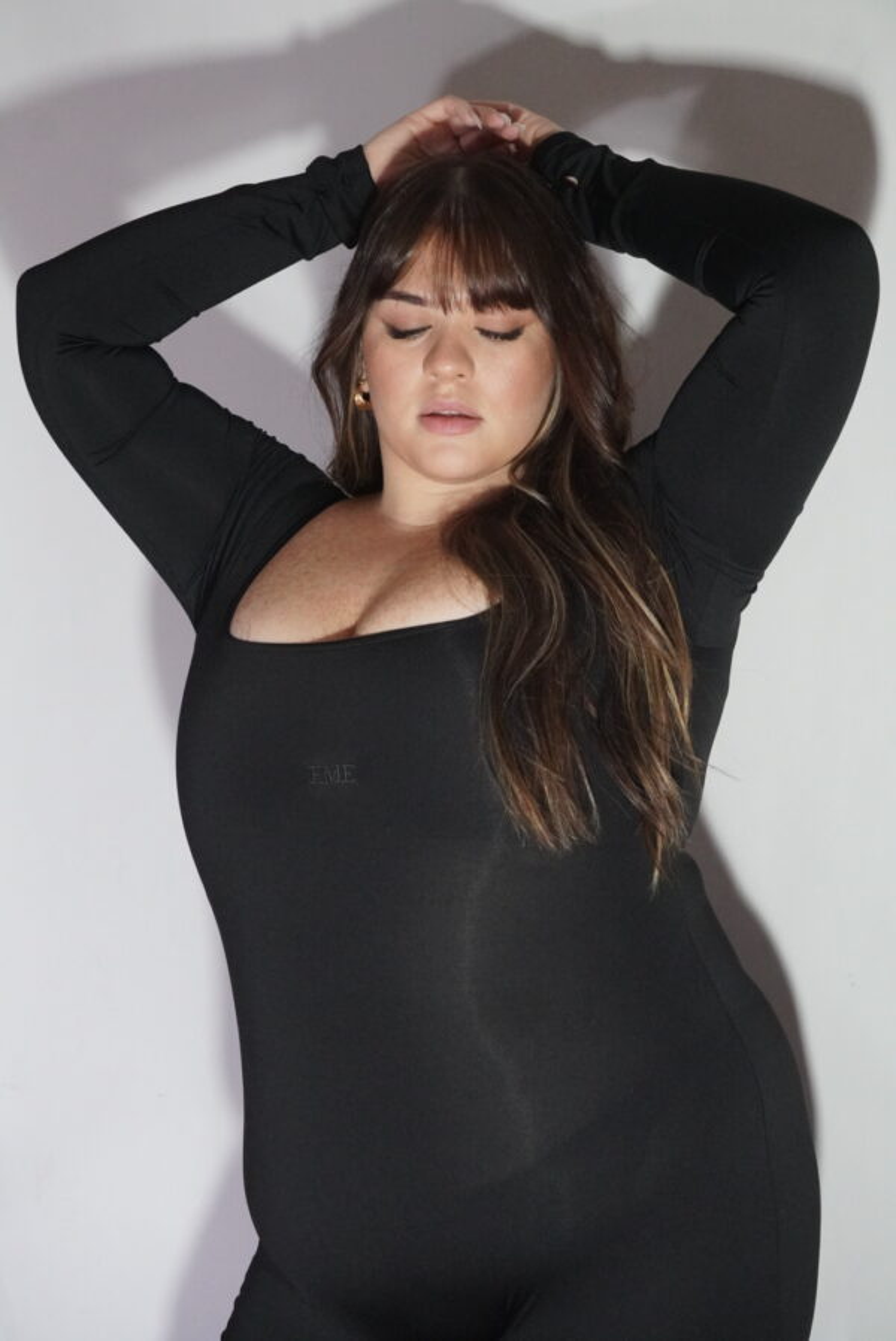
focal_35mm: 82
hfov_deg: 16.6
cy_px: 670
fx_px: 3075
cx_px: 448
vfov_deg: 24.6
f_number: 7.1
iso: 5000
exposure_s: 1/250
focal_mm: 55
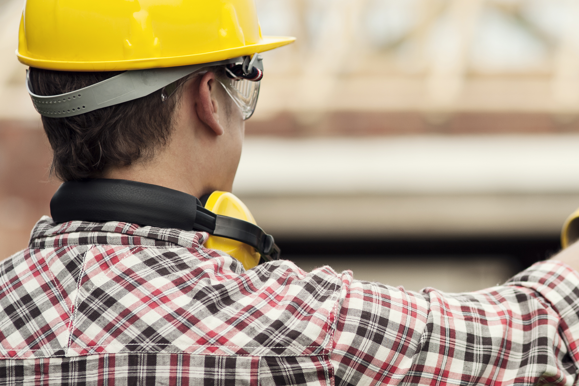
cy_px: 202
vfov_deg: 8.1
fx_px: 2718
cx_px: 430
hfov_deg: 12.1
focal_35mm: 169
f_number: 2.5
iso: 100
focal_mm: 85
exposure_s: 1/800
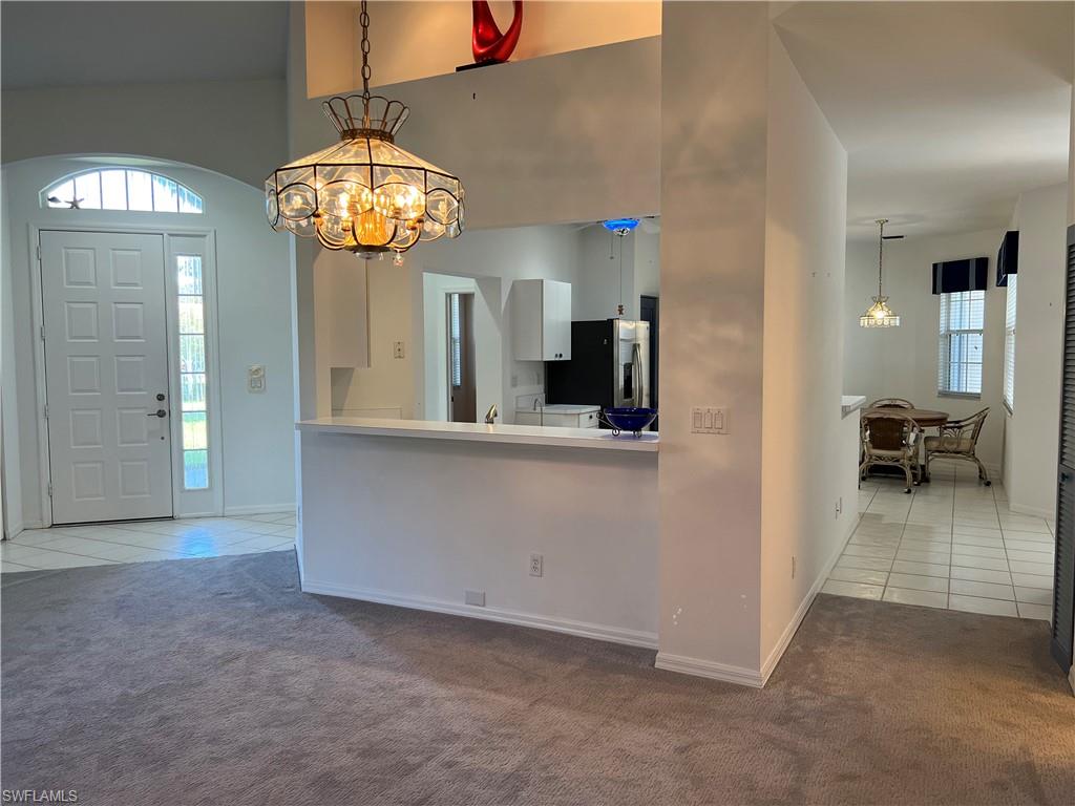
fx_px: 807
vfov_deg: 53.1
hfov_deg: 67.3
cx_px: 538
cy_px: 403
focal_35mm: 26
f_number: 1.5
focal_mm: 5.7
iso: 125
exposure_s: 1/120
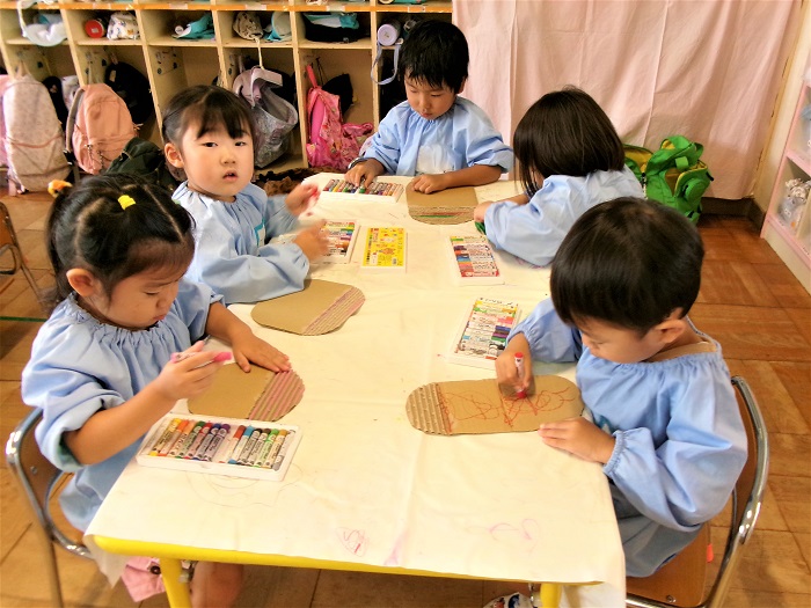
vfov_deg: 49.7
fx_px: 656
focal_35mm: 28
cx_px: 406
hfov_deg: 63.4
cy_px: 304
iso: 309
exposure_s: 1/34
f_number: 3.9
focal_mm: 5.1
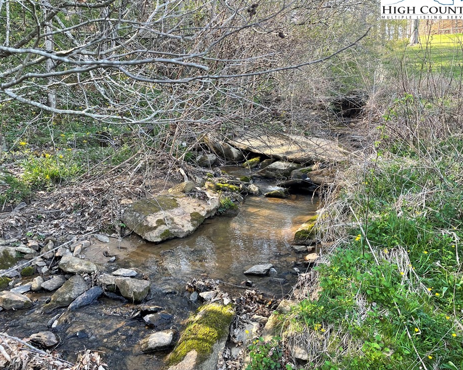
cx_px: 227
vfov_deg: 51.5
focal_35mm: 28
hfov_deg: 62.2
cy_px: 185
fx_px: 384
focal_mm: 4.2
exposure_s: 1/121
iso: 50
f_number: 1.6
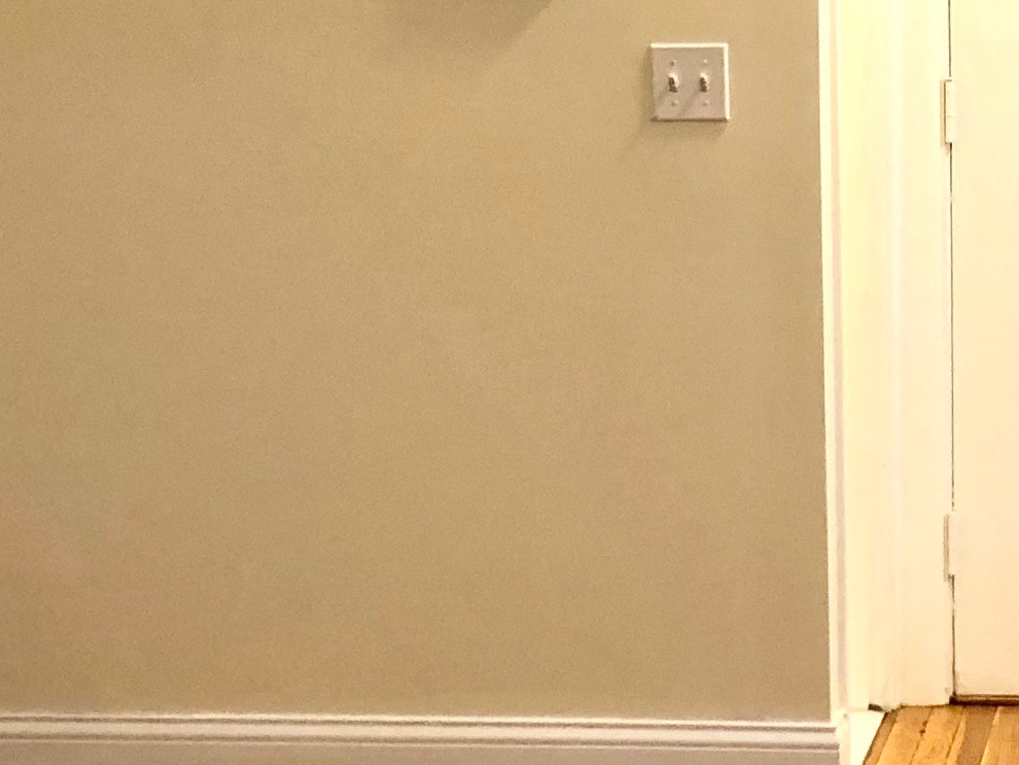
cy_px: 303
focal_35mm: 114
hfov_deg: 16.7
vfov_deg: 13.0
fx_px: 3357
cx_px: 1144
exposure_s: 1/24
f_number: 1.8
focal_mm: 3.99
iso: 40
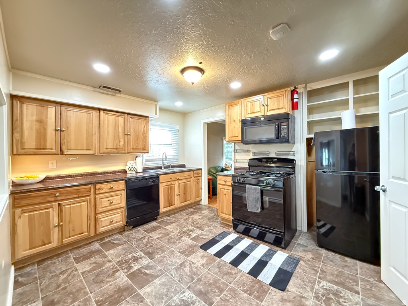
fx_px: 165
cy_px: 153
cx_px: 204
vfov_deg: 85.7
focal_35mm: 14
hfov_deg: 102.1
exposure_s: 1/40
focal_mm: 2.22
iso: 1250
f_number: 2.2
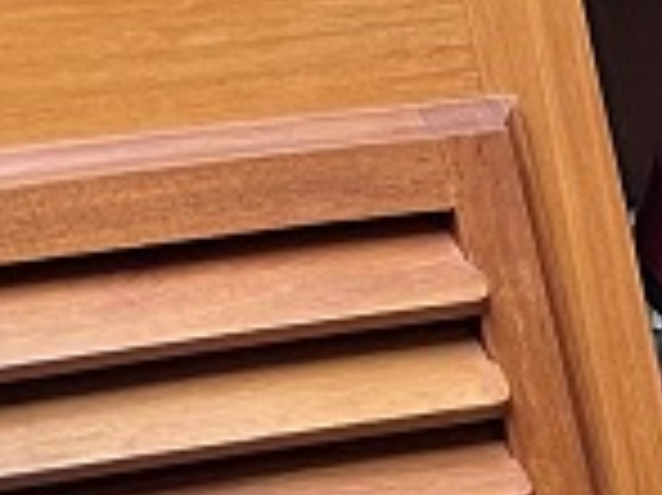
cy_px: 1328
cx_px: 2220
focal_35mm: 181
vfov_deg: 7.5
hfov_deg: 8.4
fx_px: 3459
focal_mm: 5.1
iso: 125
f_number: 1.6
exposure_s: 1/90
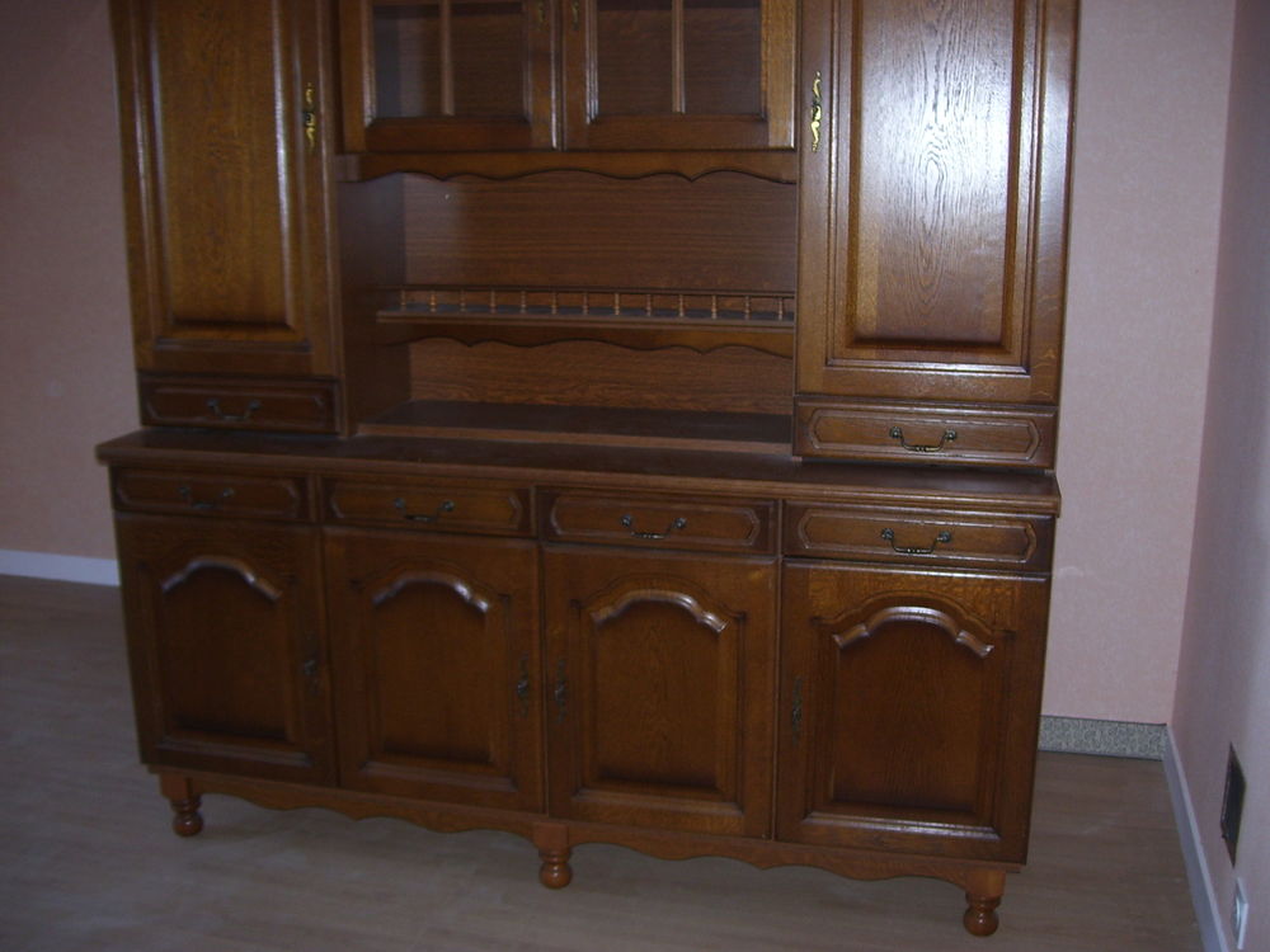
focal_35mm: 36
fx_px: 1321
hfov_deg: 51.4
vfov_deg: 39.7
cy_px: 476
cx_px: 635
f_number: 2.7
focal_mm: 6
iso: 80
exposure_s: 1/60
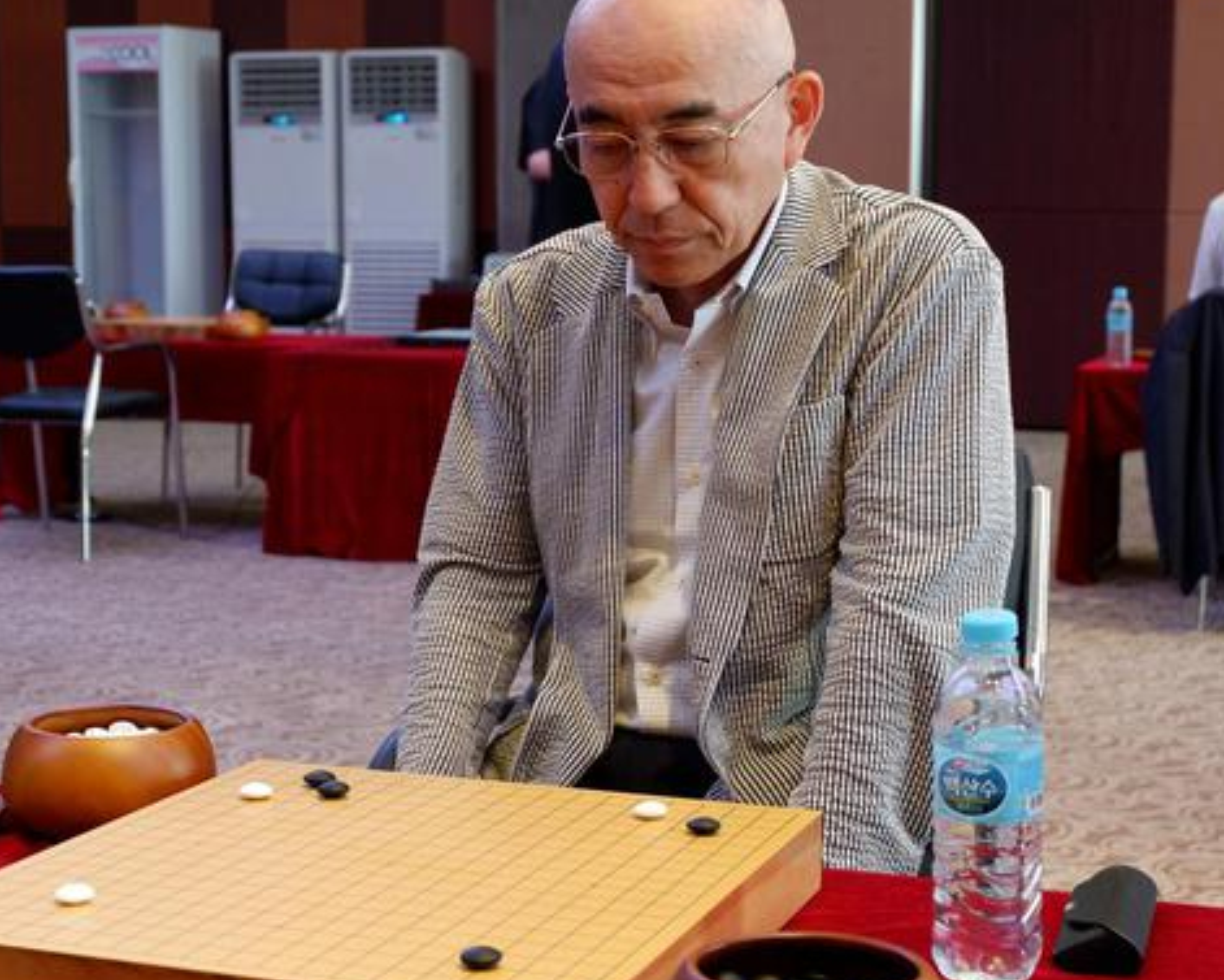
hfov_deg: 28.7
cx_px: 587
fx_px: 2391
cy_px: 456
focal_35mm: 66
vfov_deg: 23.1
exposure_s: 1/70
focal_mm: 34
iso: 1600
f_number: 5
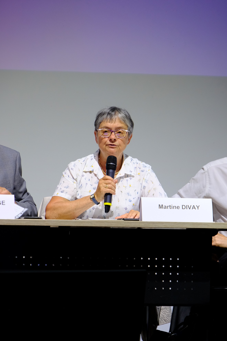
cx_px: 114
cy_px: 170
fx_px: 1646
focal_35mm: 174
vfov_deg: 11.8
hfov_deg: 7.9
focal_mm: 116.1
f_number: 5.6
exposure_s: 1/140
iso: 1600
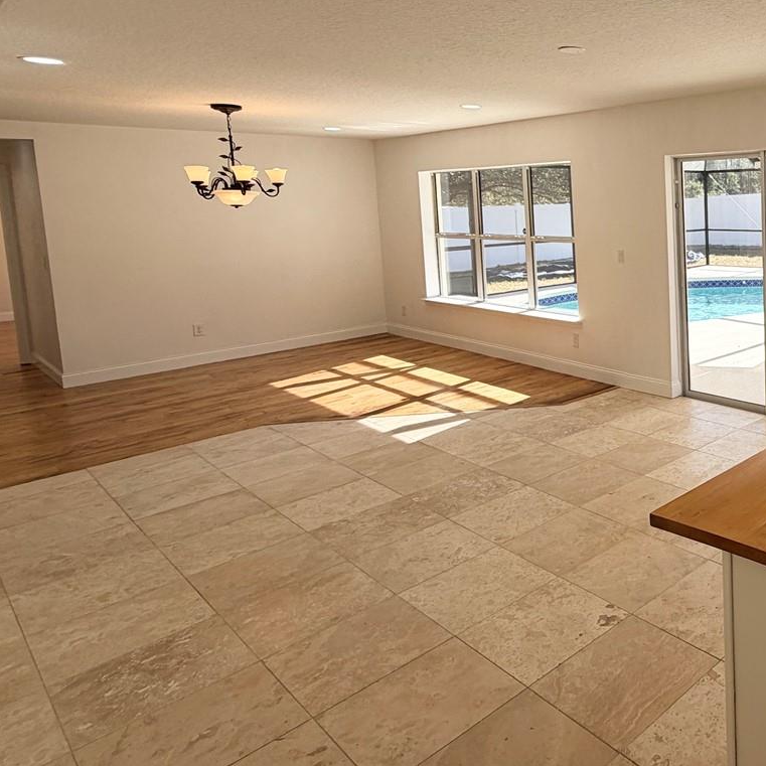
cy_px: 260
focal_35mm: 26
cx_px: 788
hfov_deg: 48.5
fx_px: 651
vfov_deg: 59.6
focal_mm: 2.22
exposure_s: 1/271
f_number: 2.2
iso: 50
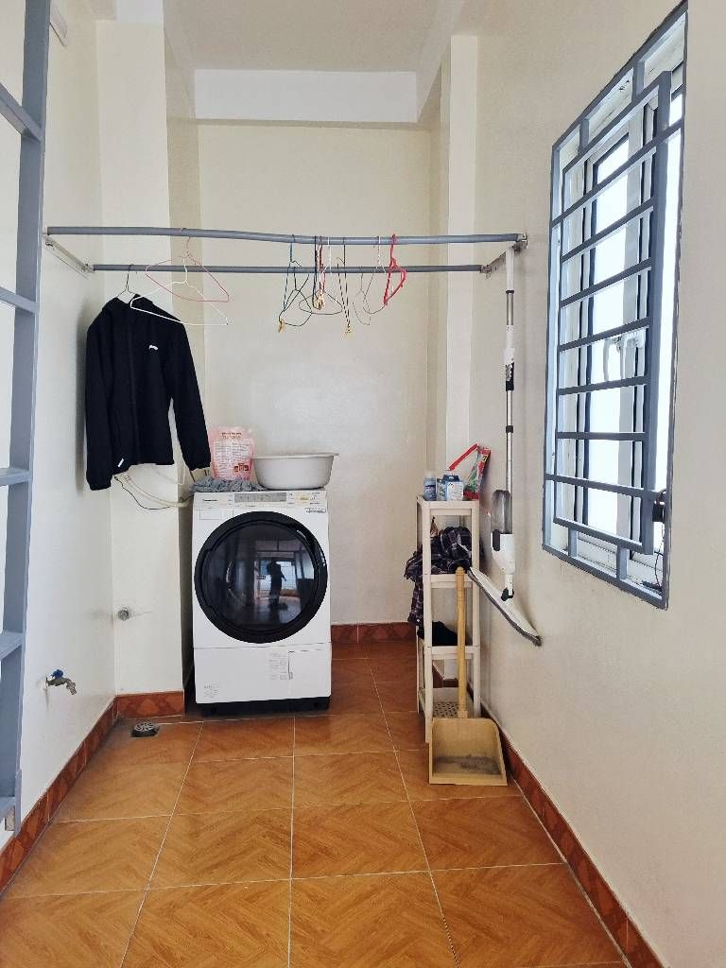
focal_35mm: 26
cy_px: 484
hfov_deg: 53.1
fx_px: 727
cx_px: 363
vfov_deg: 67.3
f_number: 1.8
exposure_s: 1/100
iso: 80
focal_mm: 5.4
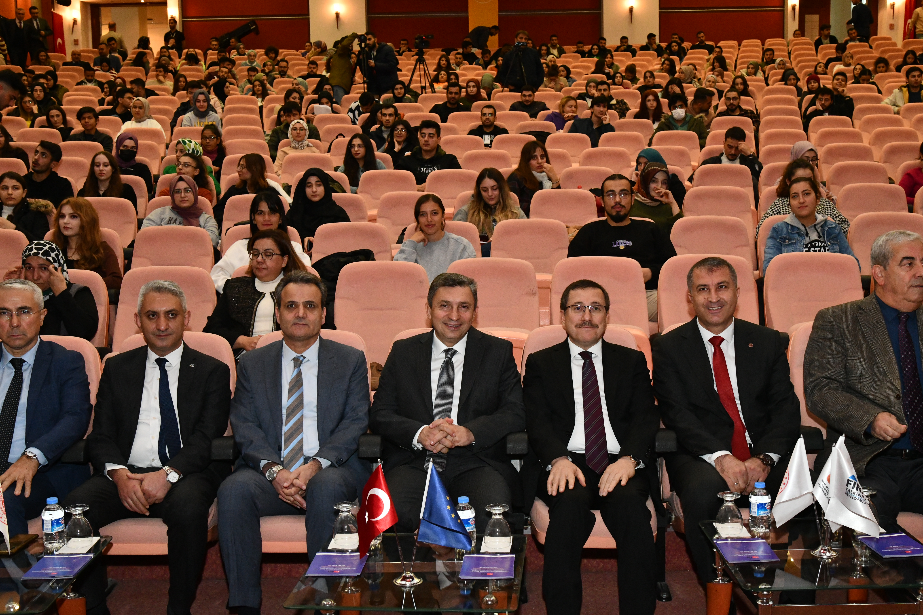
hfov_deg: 48.5
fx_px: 1025
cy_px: 308
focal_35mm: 40
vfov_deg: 33.4
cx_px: 462
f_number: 10
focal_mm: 40
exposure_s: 1/60
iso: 6400
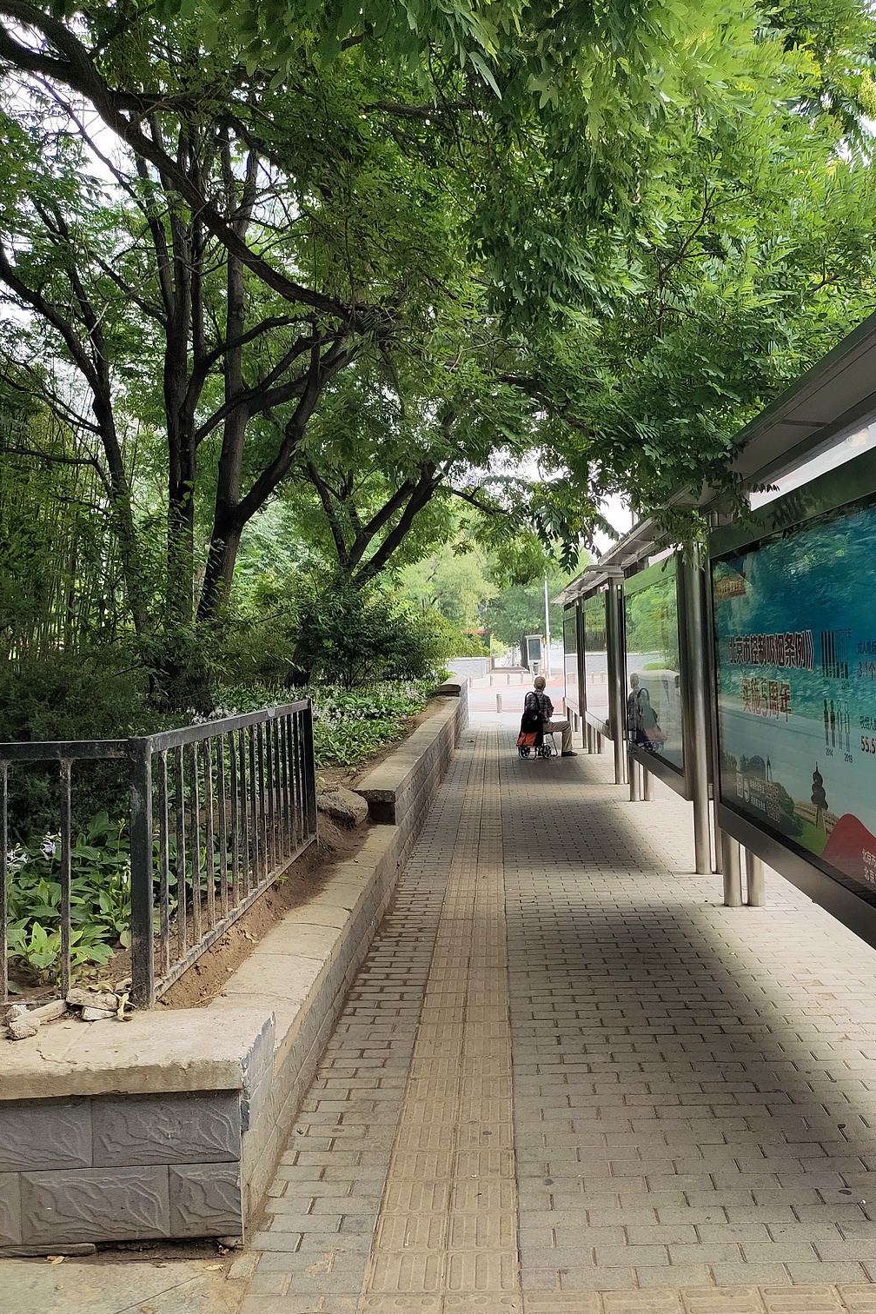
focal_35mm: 27
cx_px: 538
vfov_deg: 67.3
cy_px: 614
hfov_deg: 47.6
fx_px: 985
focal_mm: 4.74
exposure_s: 1/69180
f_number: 1.79
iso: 56
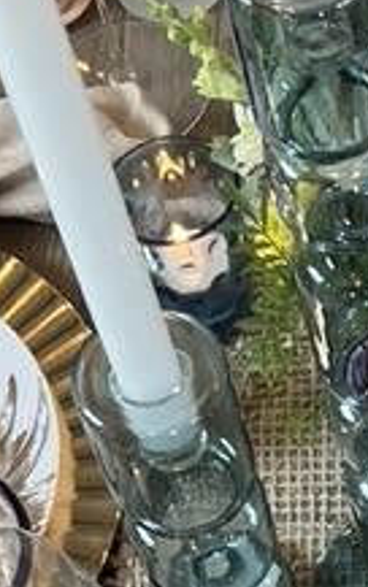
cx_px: 449
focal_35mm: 130
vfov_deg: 13.7
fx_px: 2082
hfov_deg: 9.9
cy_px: 1174
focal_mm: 5.7
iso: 125
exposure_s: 1/120
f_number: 1.5
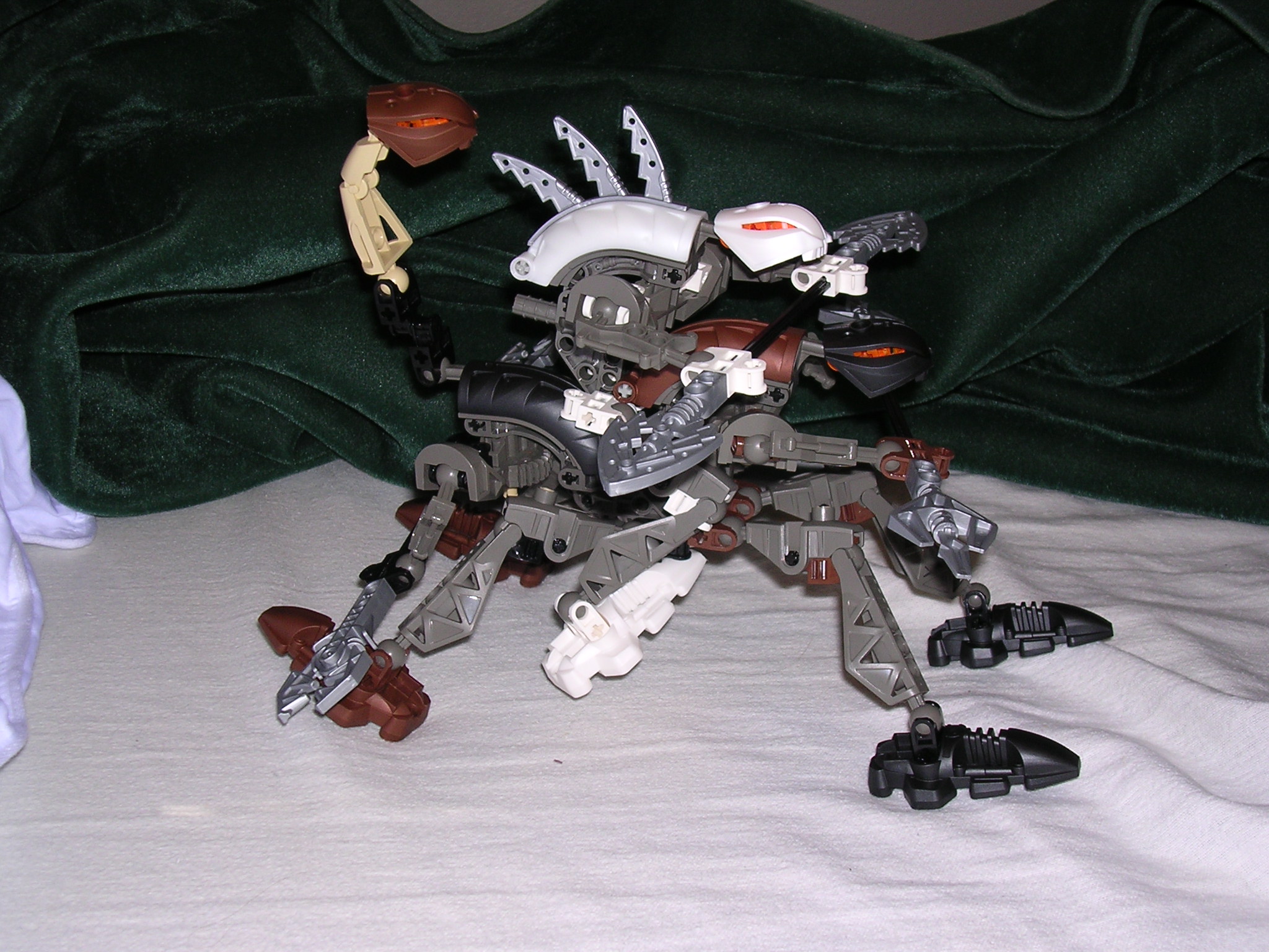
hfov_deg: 41.2
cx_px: 634
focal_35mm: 46
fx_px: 1686
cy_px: 476
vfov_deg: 31.5
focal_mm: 7.1
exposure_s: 1/60.1
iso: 100
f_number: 3
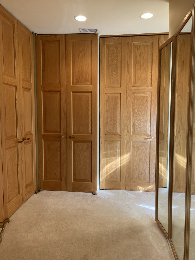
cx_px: 98
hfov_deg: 49.7
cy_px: 130
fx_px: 210
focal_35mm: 28
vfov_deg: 63.4
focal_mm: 3.99
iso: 100
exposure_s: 1/60
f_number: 1.8
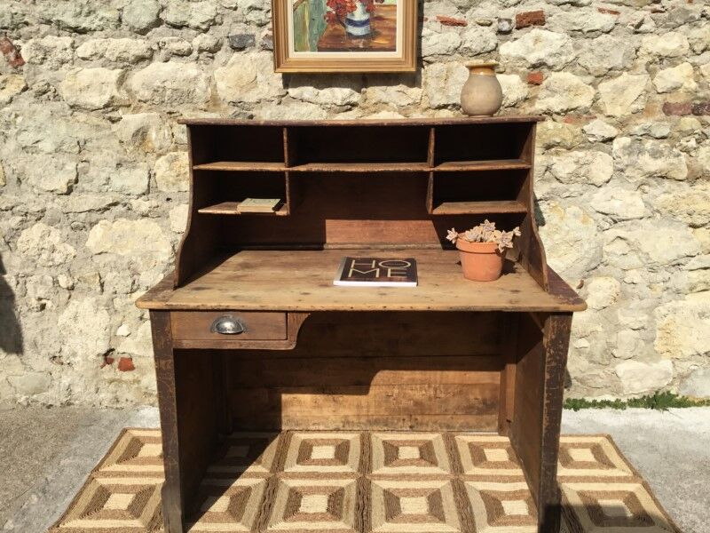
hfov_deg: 58.4
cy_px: 266
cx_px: 355
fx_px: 636
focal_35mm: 31
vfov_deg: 45.4
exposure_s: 1/2092
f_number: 2.4
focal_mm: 3.3
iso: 25
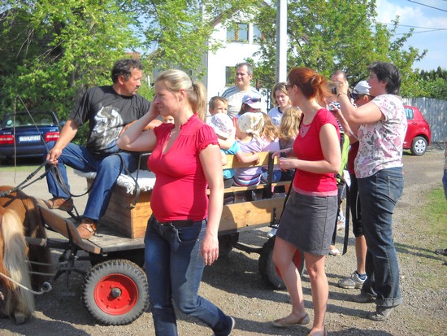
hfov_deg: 45.8
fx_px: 530
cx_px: 224
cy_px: 168
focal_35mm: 41
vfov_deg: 35.2
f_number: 5.5
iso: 64
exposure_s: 1/168
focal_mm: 6.72
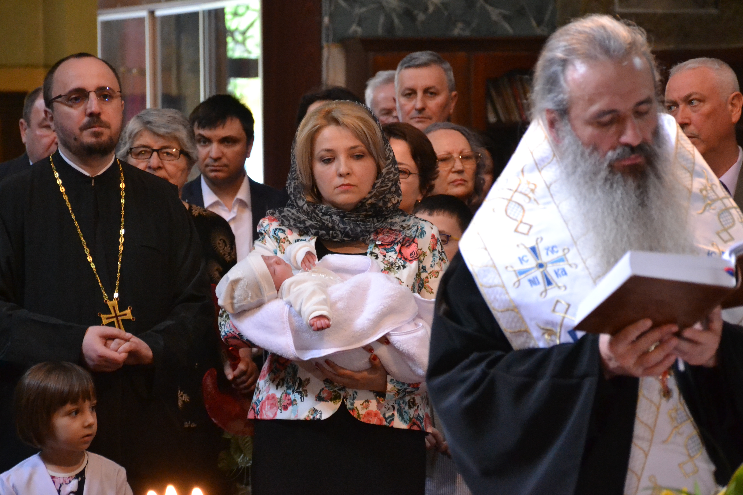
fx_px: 3880
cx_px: 372
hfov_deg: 10.9
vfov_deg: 7.3
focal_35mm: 188
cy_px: 255
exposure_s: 1/25
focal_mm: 116
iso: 3200
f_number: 5.6
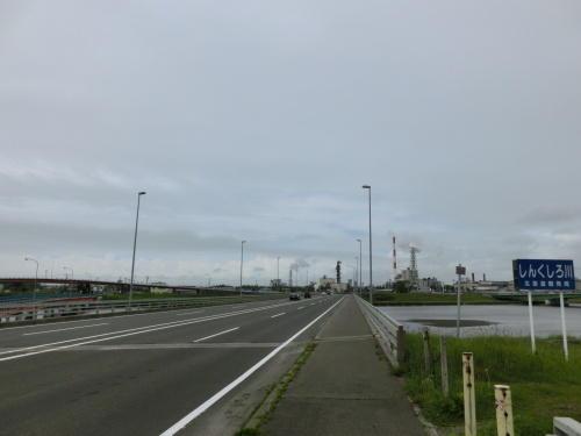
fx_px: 403
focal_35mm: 24
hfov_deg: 71.6
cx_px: 290
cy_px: 218
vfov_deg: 56.8
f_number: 7.9
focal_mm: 4.24
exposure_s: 1/500
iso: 80
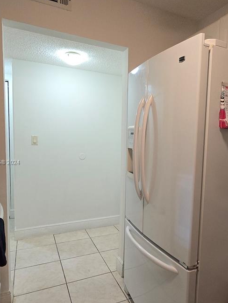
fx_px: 211
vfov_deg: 71.5
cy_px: 163
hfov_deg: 56.1
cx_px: 144
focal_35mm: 24
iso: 320
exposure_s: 1/60
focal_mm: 2.2
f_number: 2.2
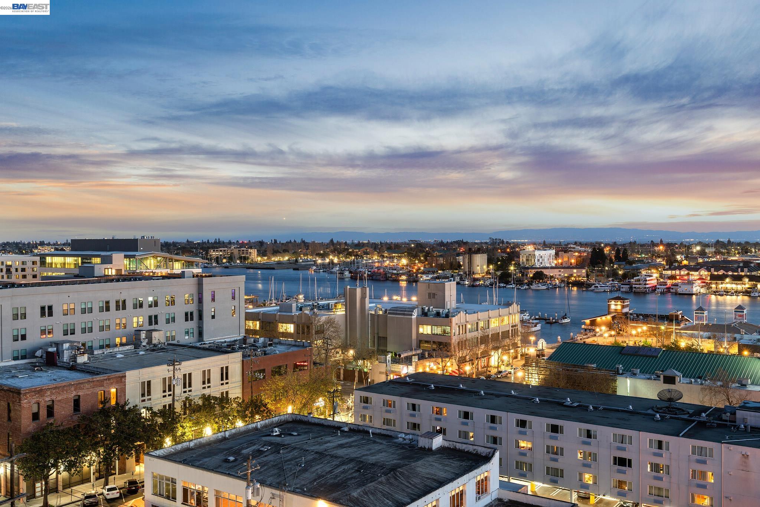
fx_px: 718
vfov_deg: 38.9
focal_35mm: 34
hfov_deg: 55.8
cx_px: 380
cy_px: 254
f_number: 9
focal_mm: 34
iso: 200
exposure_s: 5
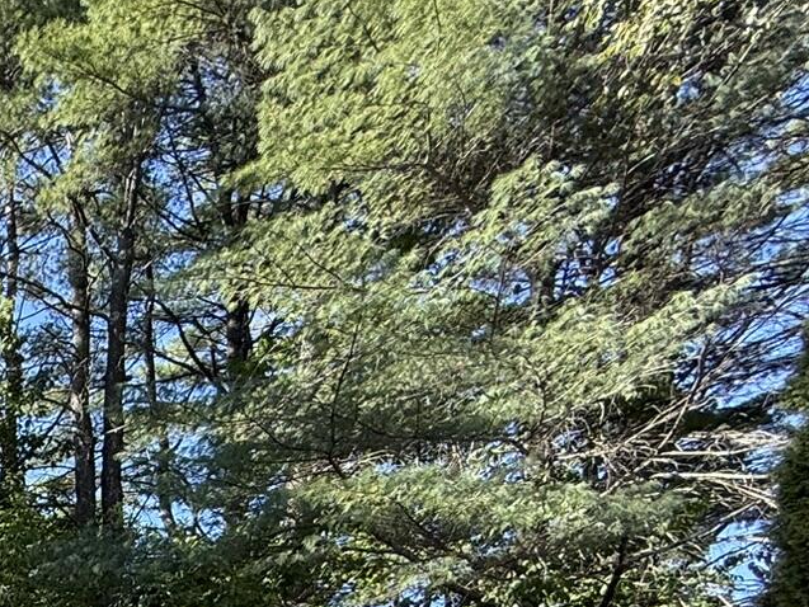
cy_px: 971
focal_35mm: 45
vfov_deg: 23.6
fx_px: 1052
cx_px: -368
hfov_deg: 28.9
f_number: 2.2
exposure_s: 1/228
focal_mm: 2.22
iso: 50
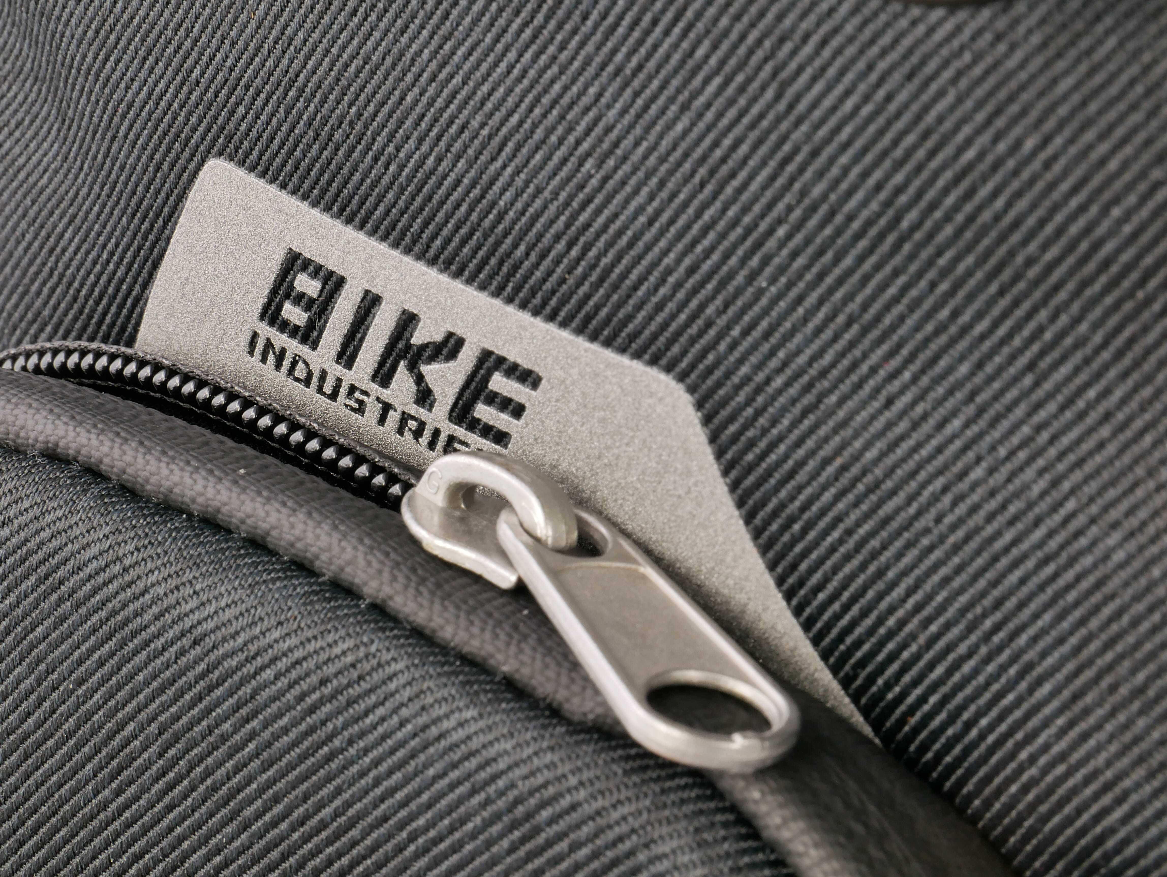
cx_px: 584
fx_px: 4047
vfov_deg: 12.4
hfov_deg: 16.4
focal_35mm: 120
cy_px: 438
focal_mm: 60
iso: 200
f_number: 22
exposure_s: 1/8
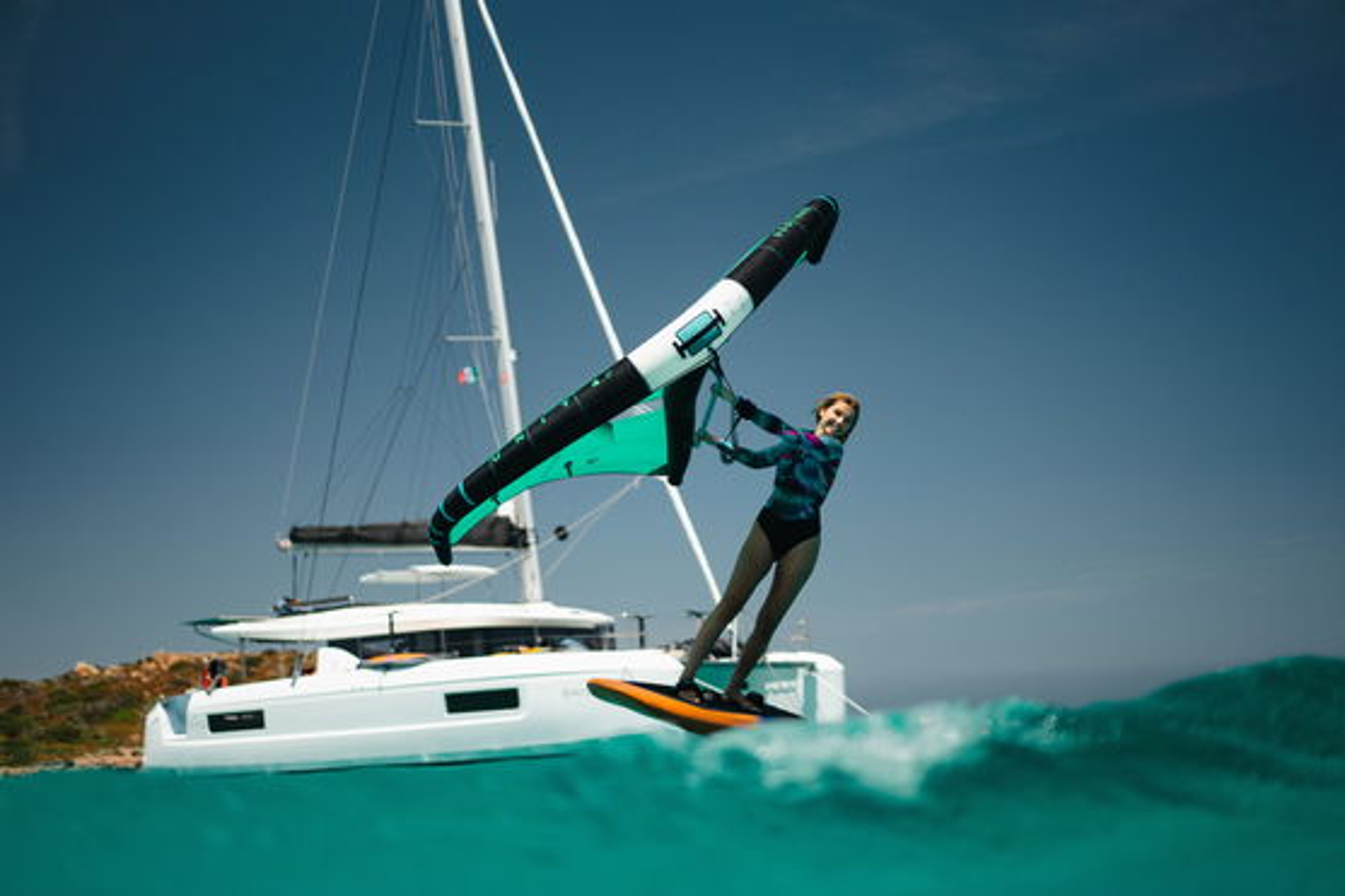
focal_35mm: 55
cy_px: 448
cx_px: 672
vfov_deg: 24.6
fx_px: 2054
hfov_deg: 36.3
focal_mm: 55
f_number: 1.8
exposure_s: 1/8000
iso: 640
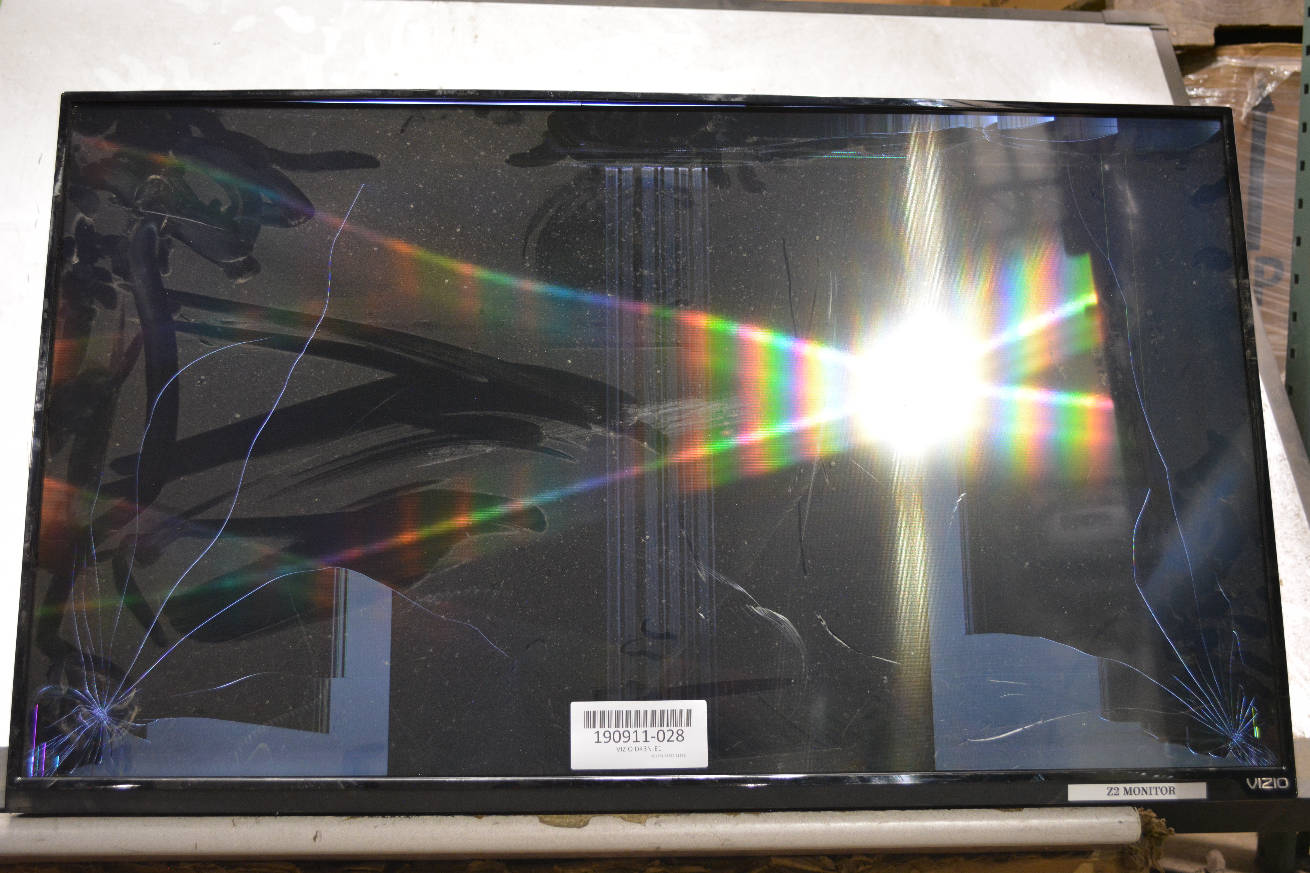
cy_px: 436
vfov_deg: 30.8
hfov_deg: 45.0
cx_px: 655
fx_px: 1583
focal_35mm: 44
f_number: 4.5
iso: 1600
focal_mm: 29
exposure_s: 1/30
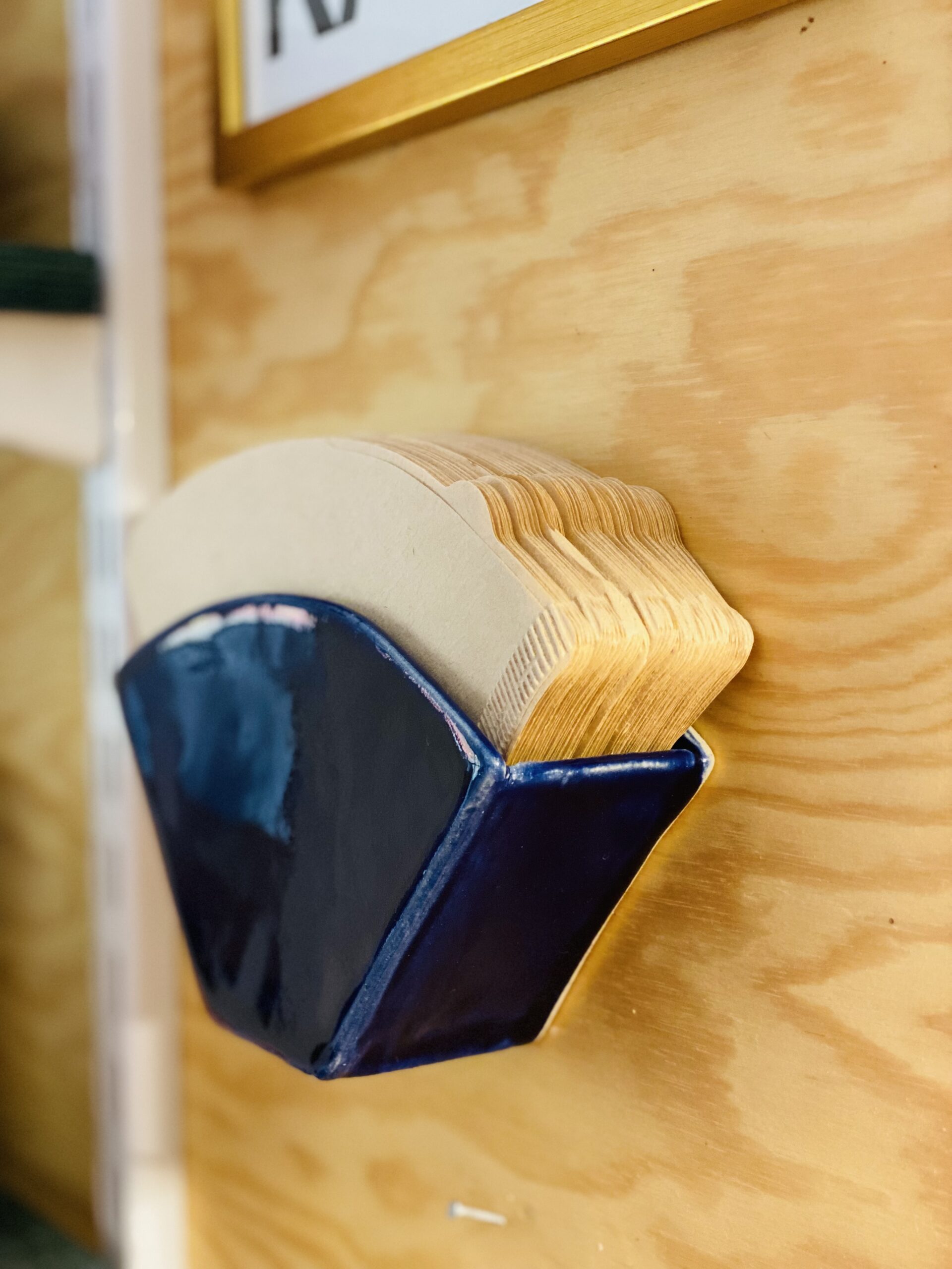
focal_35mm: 52
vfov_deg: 36.8
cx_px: 476
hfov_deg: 28.0
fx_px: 1907
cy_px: 634
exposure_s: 1/25
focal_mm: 6
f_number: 2
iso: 320
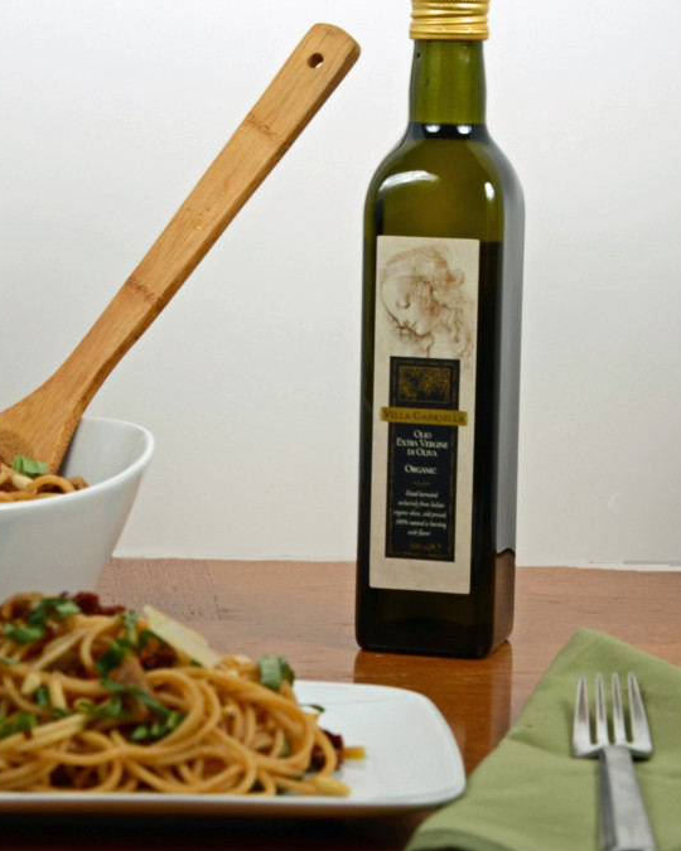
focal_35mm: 98
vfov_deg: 19.6
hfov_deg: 15.6
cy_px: 426
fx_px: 2469
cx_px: 103
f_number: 9
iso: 200
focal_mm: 46
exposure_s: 1/125
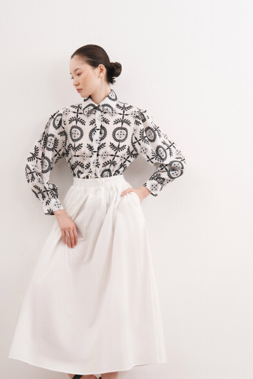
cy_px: 235
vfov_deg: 23.1
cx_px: 95
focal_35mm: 88
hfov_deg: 15.5
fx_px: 928
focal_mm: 70
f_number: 11
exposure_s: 1/160
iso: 400
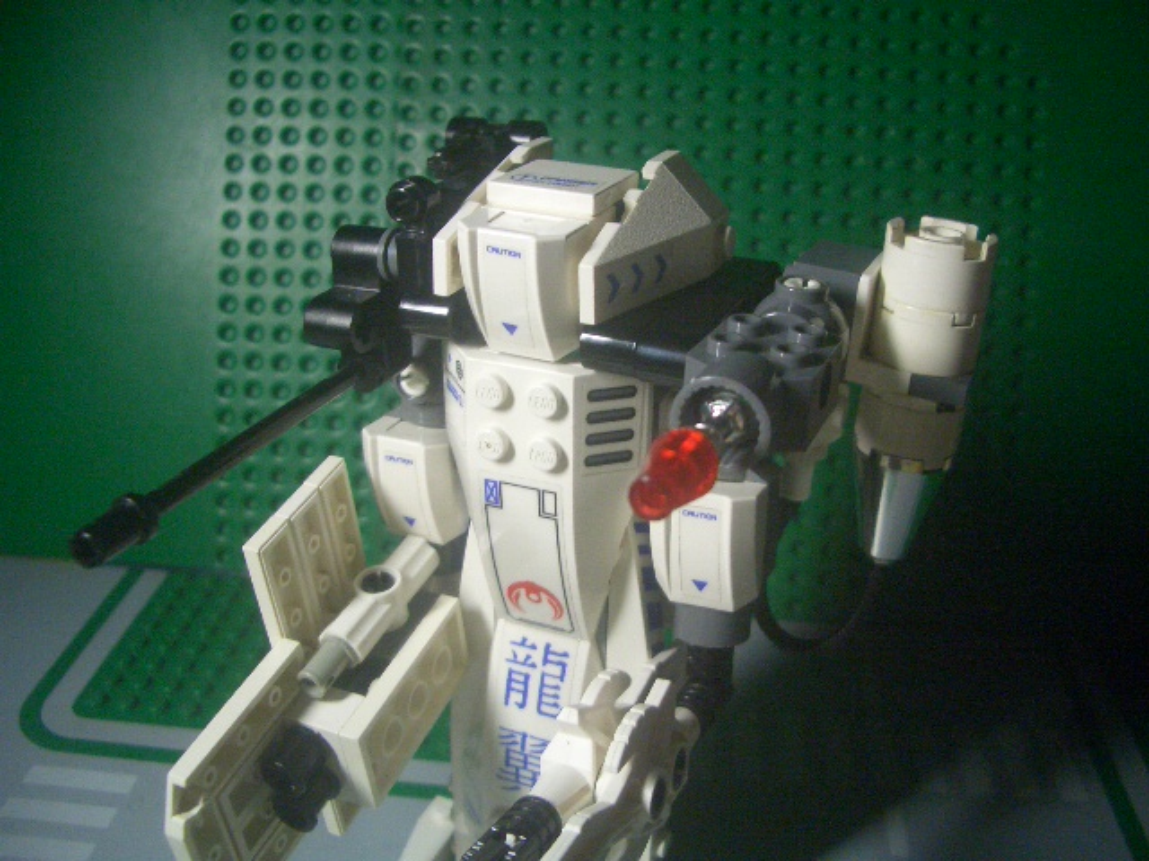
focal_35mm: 35
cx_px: 574
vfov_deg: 40.7
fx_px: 1162
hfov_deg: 52.6
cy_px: 430
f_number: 2.6
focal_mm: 5.8
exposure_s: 1/125
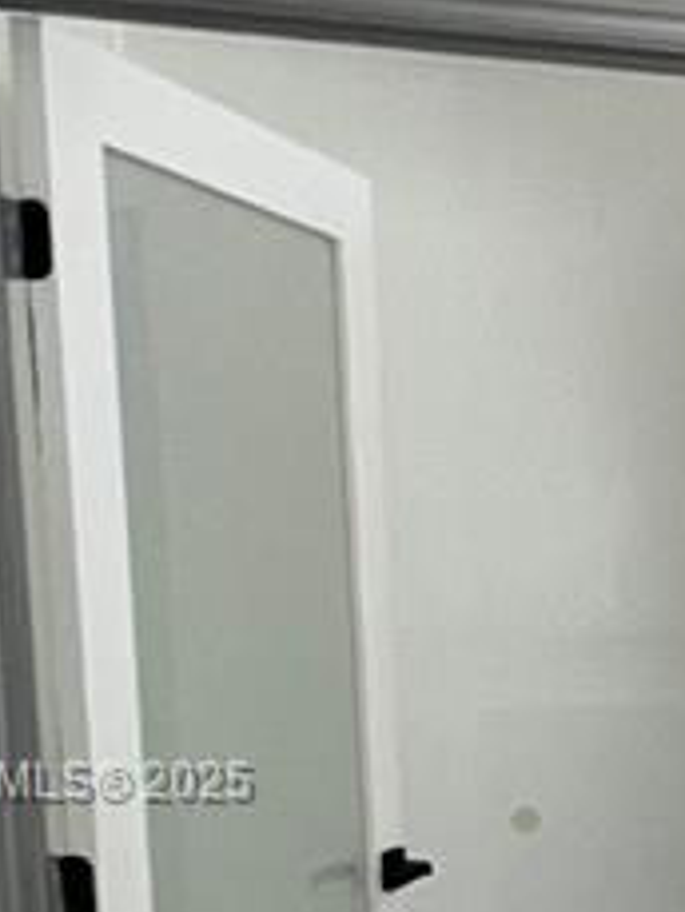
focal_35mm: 68
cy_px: 785
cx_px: 1314
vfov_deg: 27.7
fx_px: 1792
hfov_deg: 16.9
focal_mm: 1.57
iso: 250
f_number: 1.8
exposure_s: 1/76
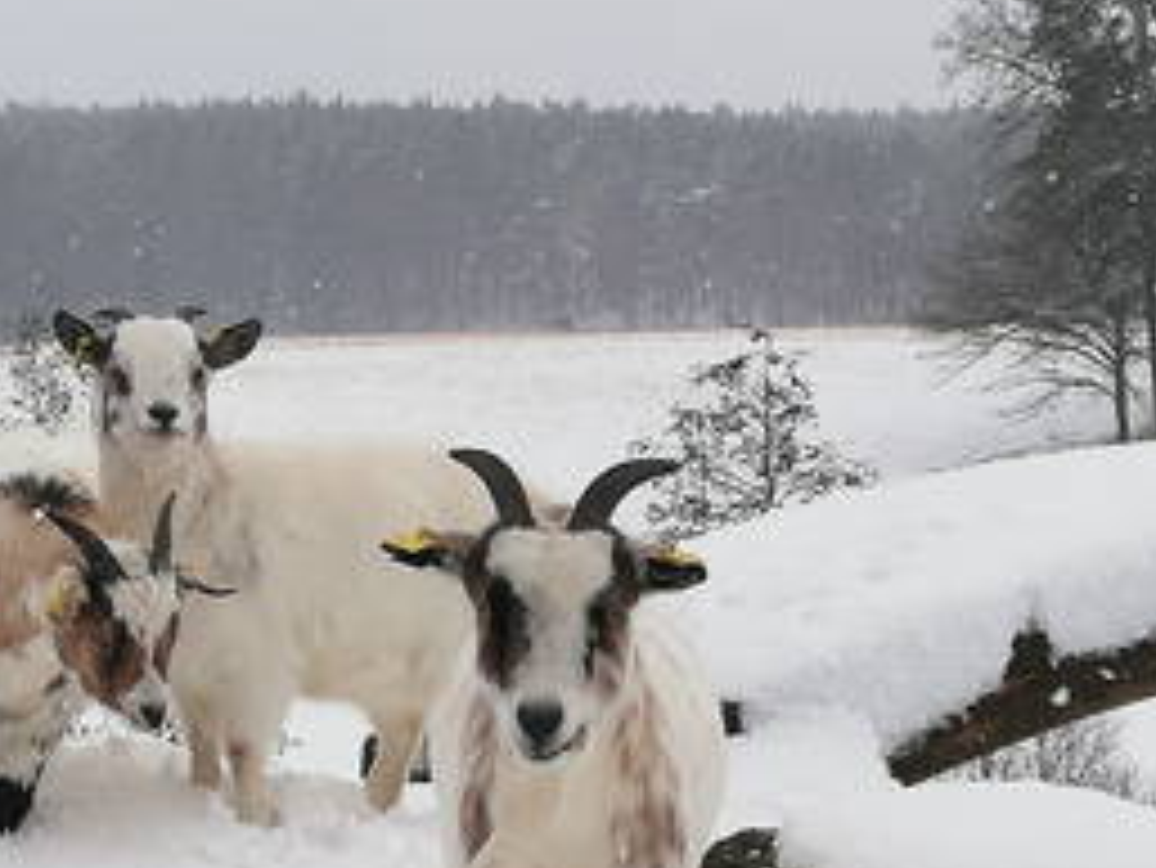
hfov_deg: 17.9
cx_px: 315
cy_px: 603
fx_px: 3642
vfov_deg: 13.6
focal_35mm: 109
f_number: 2.2
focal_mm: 3.81
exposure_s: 1/1079
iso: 50
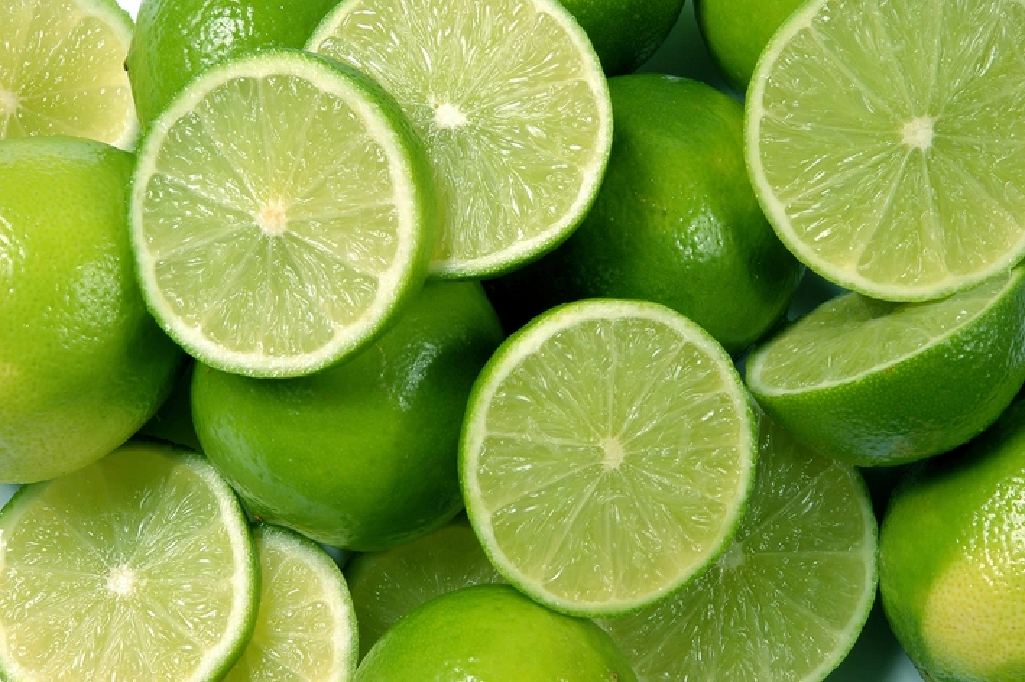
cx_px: 512
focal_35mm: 105
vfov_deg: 13.0
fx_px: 2988
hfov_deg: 19.5
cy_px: 341
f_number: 22
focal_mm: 70
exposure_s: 1/250
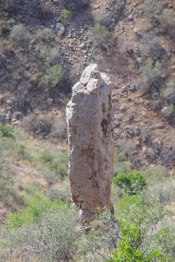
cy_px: 131
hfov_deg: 5.4
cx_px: 88
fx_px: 1859
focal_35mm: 255
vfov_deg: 8.1
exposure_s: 1/200
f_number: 10
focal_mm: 170
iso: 800
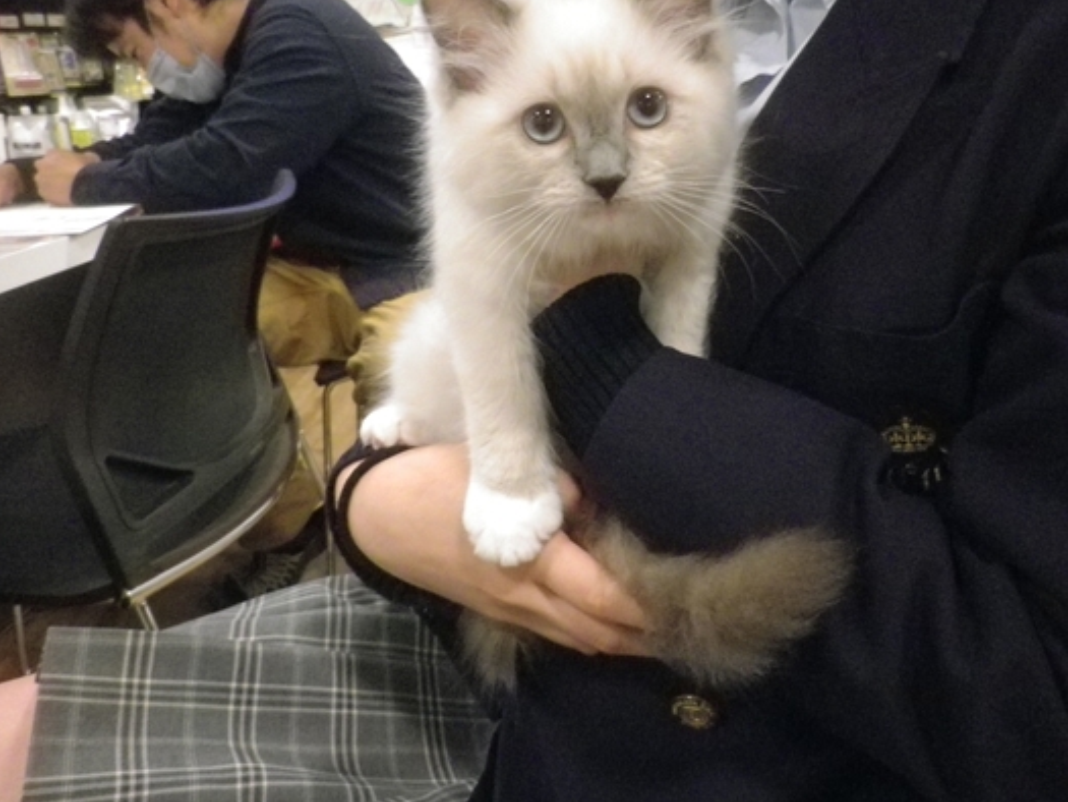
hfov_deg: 56.8
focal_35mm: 32
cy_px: 356
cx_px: 572
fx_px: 988
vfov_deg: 44.1
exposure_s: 1/50
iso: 800
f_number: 3.2
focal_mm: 5
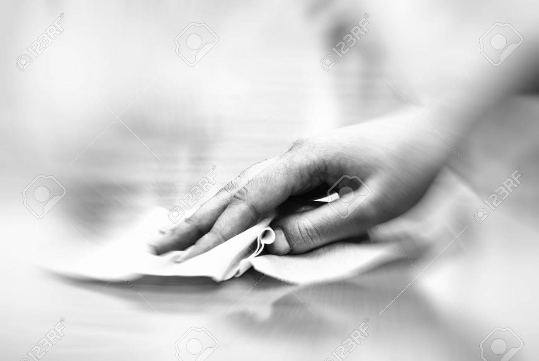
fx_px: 1124
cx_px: 270
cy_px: 180
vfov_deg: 18.2
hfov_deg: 27.0
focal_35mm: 75
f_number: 6.3
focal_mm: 50
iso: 100
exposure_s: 1/100
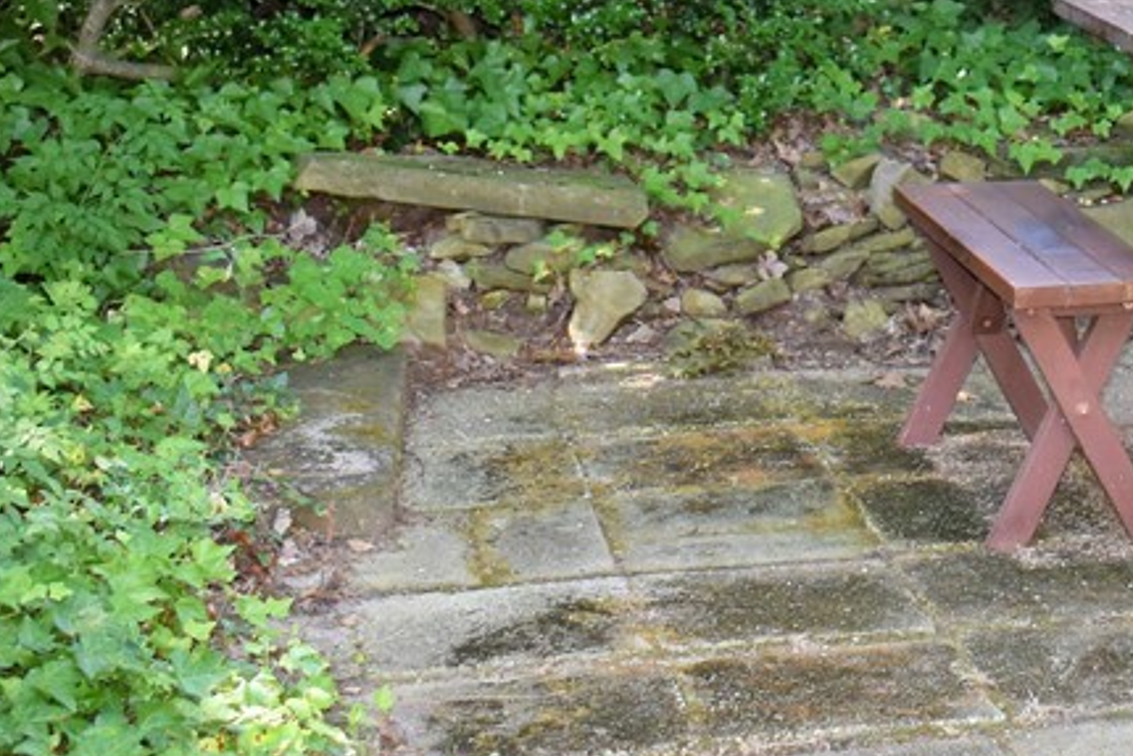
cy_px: -66
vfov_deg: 12.7
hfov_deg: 18.4
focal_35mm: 106
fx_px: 3337
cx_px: 1307
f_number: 5
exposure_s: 1/200
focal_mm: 28
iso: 560
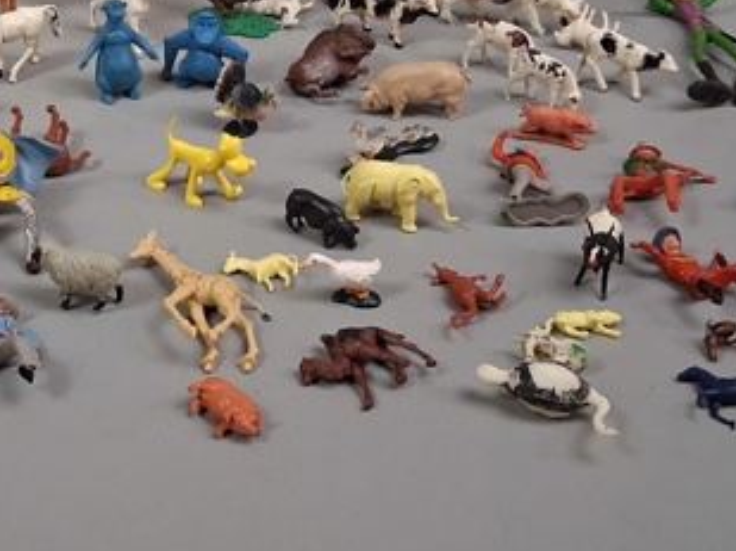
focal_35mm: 70
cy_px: 14
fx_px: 1487
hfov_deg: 27.3
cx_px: 150
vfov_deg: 20.4
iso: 400
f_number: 1.8
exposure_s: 1/100
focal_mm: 4
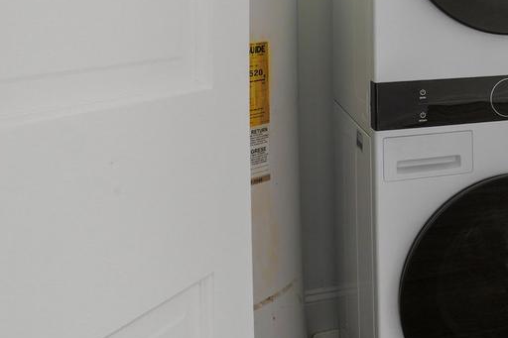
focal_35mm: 46
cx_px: 516
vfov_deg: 27.4
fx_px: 655
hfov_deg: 37.5
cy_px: 2
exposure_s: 1/4
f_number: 7.1
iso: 100
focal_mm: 11
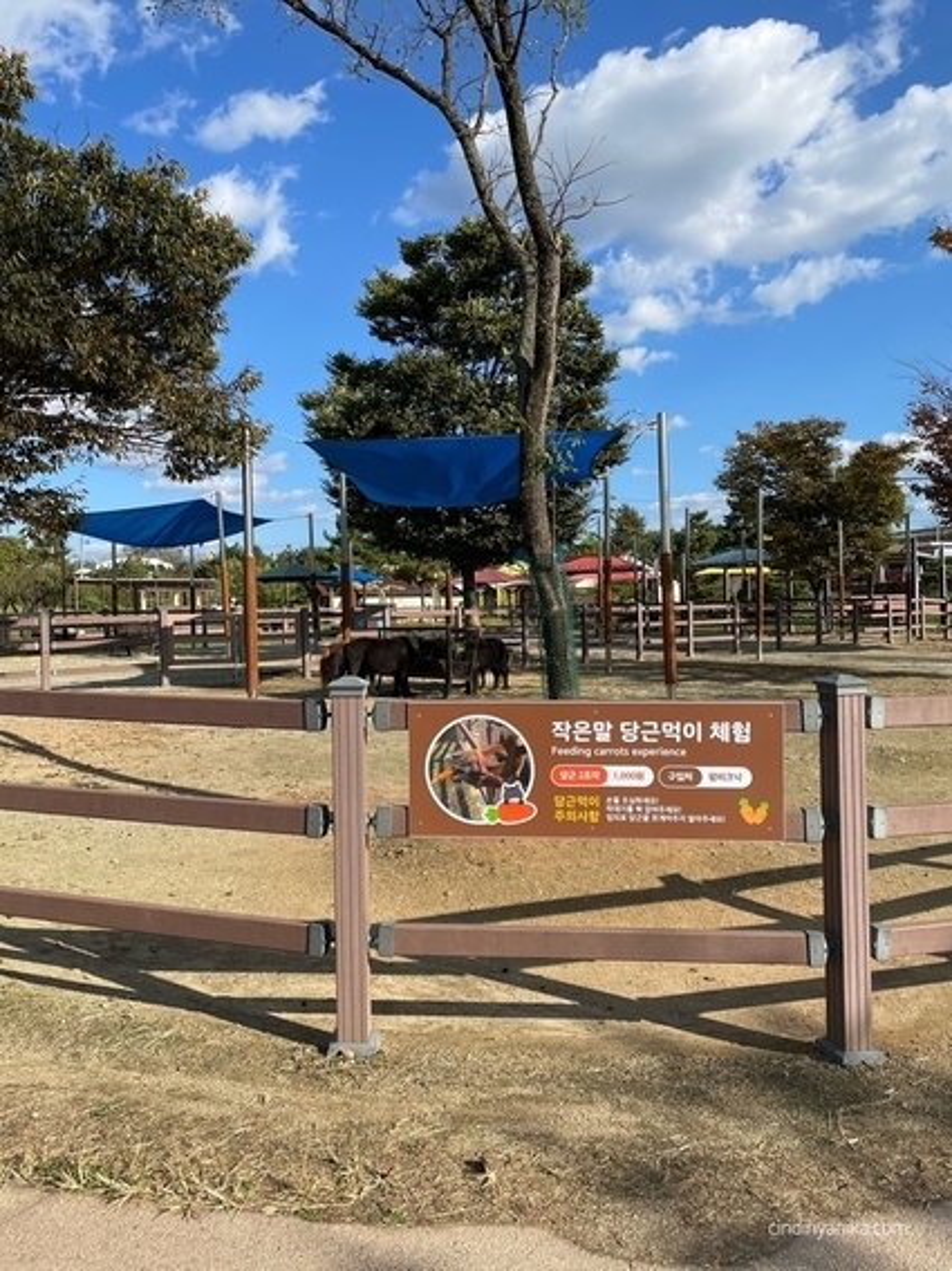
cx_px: 476
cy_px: 636
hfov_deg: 53.0
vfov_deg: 67.3
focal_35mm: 26
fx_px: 954
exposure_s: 1/2959
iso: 32
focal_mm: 4.2
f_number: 1.6
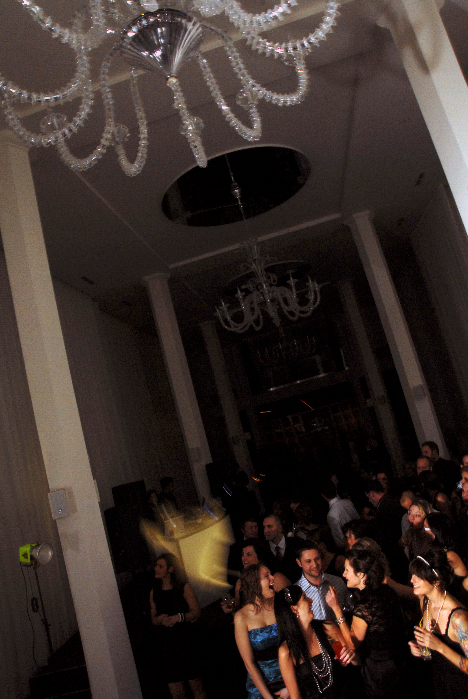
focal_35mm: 30
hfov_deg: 43.7
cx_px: 234
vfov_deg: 61.9
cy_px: 350
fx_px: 583
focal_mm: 20
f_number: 14
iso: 400
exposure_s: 1/15
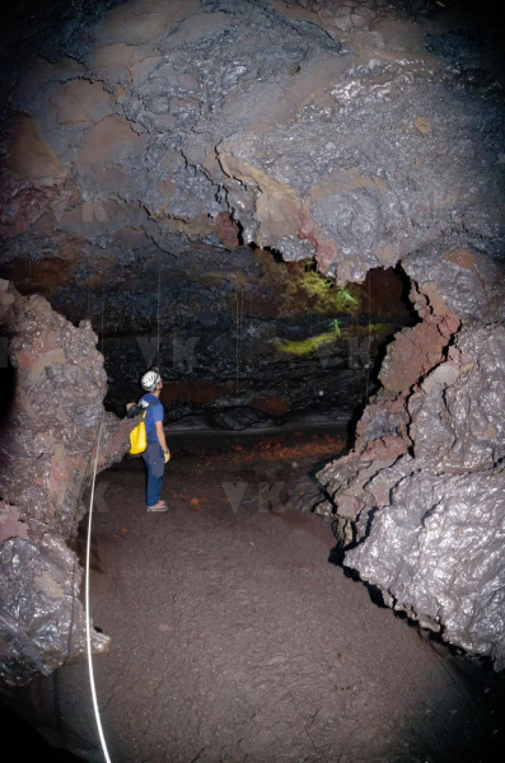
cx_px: 252
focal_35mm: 16
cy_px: 382
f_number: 9
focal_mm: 10.5
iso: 4000
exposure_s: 1/40
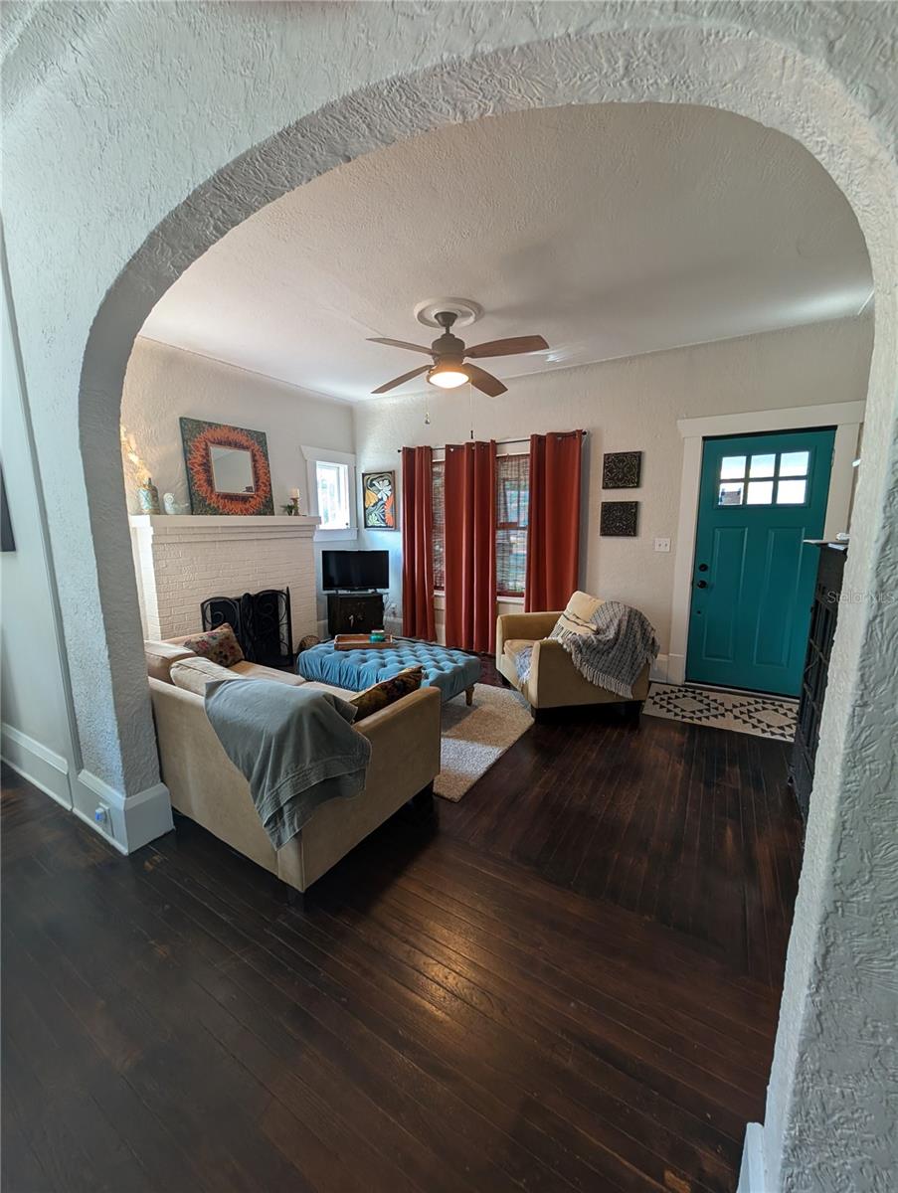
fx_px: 414
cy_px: 596
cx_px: 449
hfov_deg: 94.6
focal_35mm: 12
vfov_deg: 110.5
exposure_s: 1/40
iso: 76
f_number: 1.7
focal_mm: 2.02
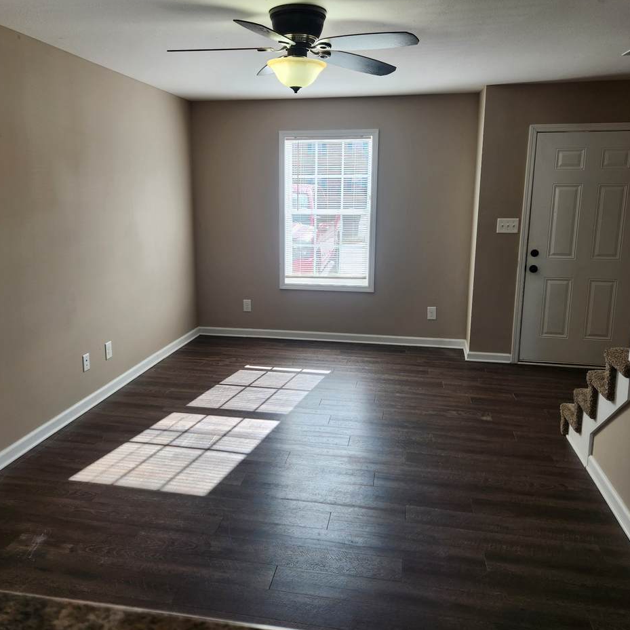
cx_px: 297
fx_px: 577
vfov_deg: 57.3
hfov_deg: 57.3
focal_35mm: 28
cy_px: 307
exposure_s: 1/120
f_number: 1.8
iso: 32
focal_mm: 5.4
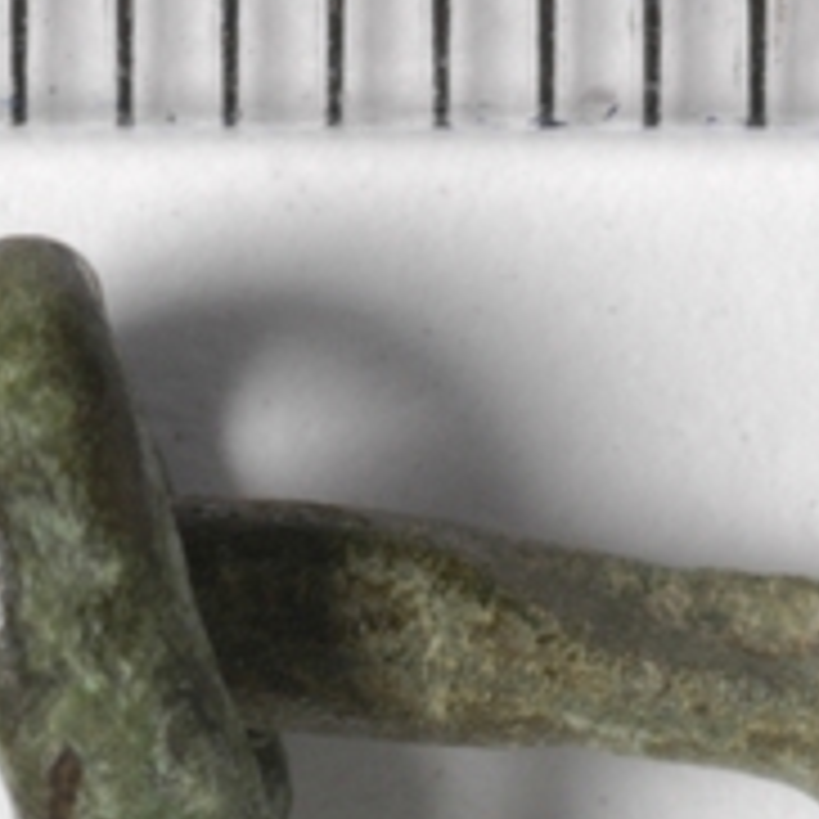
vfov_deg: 3.8
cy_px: 1606
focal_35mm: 461
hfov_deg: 3.8
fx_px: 12334
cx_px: 50
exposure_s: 1/100
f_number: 14
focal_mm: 55
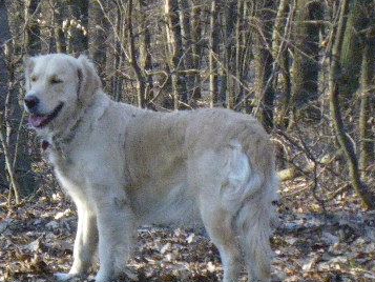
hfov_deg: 6.3
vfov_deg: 4.7
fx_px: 3403
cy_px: 156
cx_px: 103
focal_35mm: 314
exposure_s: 1/250
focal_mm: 25
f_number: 5.5
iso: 800
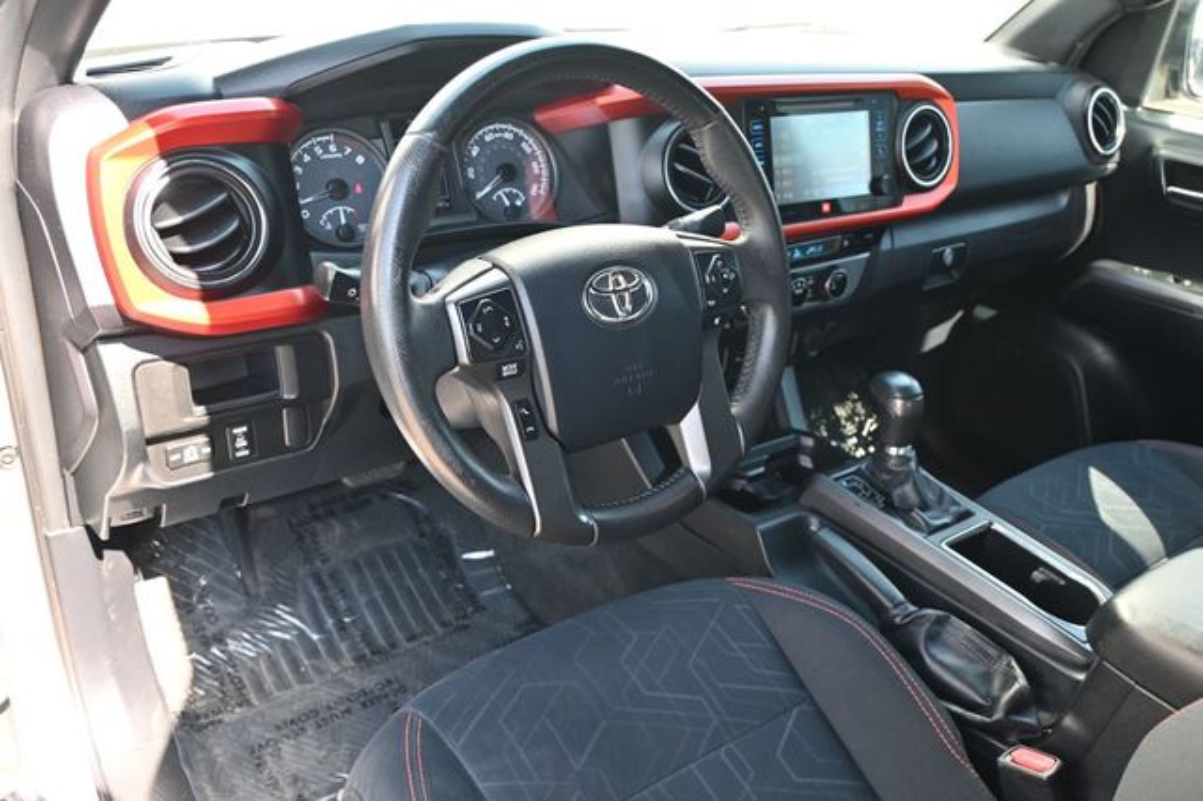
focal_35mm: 30
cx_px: 602
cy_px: 400
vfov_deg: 43.6
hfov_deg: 62.0
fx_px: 1002
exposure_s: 1/125
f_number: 3.8
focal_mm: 20
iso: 560
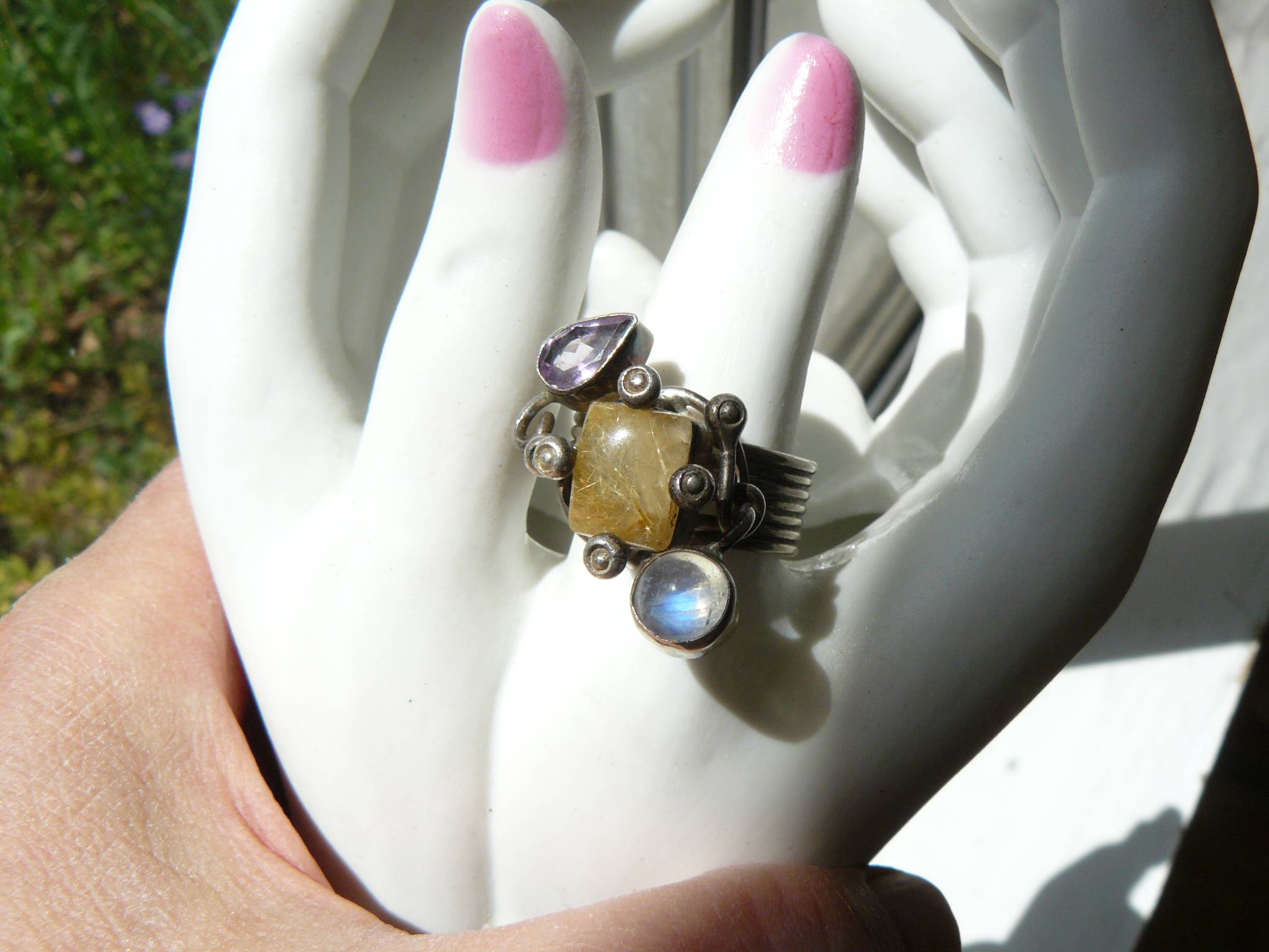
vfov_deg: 39.7
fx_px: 1320
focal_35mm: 36
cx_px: 634
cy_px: 476
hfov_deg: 51.4
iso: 100
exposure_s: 1/500
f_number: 5.6
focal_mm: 6
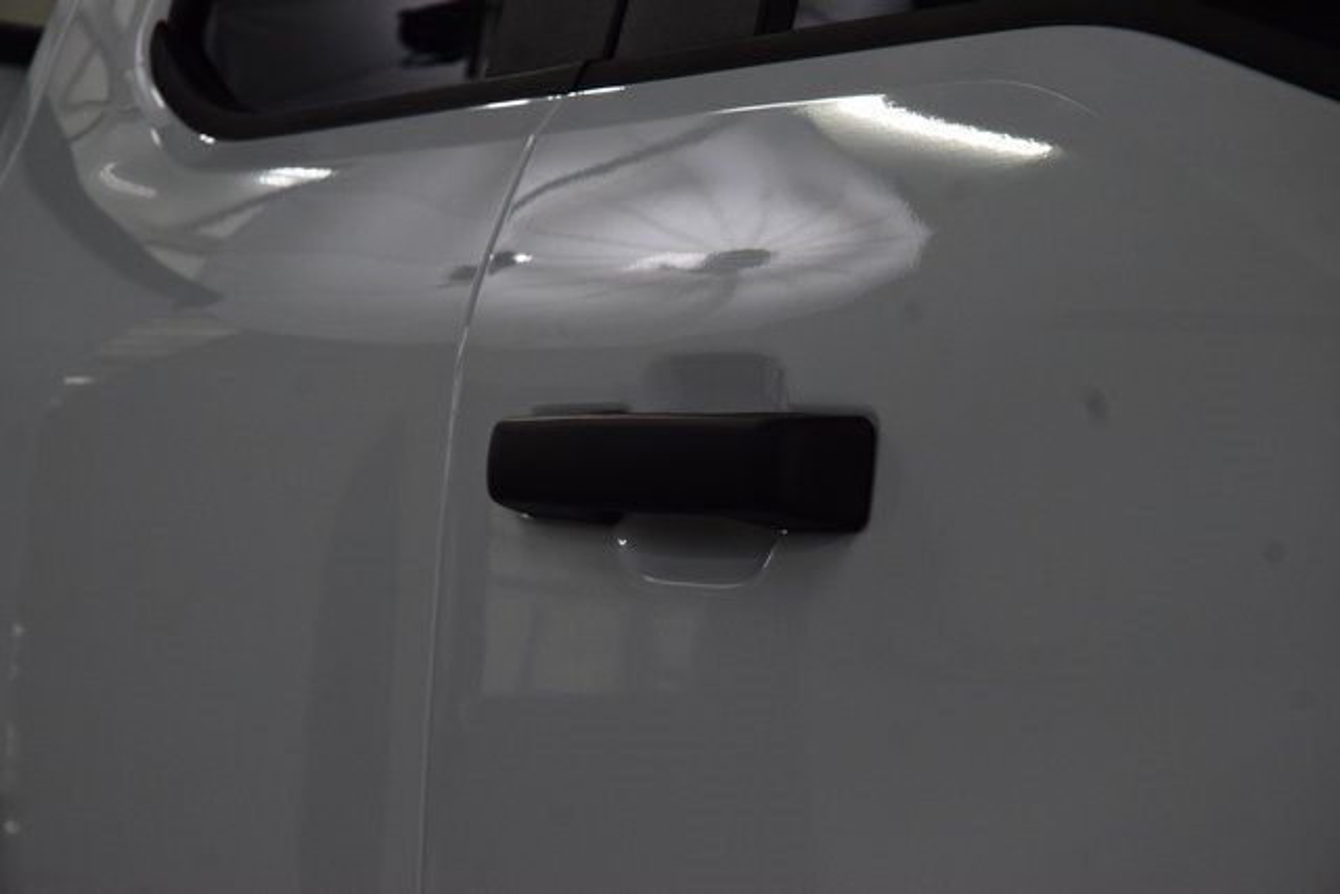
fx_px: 3909
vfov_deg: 13.0
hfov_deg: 19.5
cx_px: 670
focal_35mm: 105
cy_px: 447
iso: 1400
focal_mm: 70
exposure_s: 1/125
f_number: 9
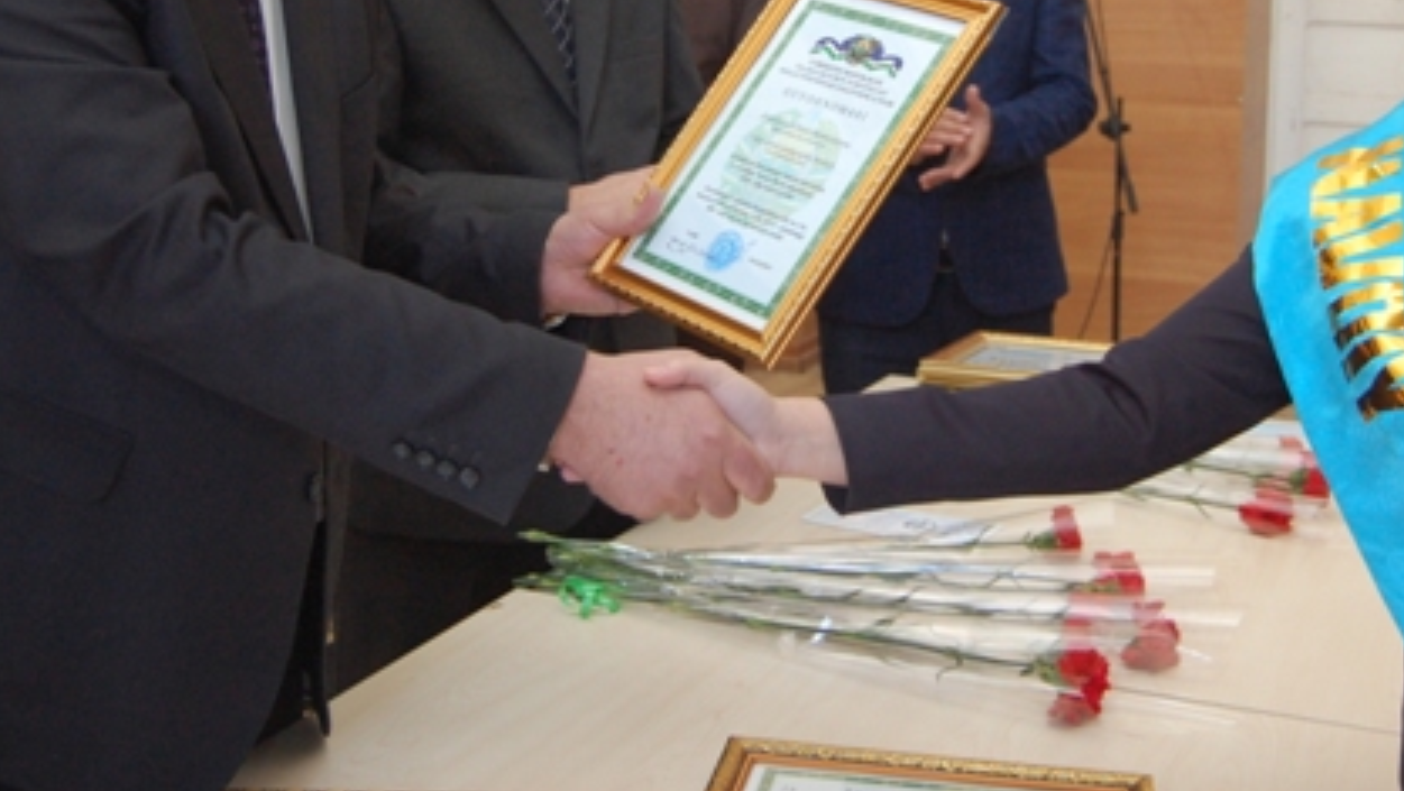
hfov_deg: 39.1
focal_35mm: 53
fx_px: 1974
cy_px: 77
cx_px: 805
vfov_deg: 22.1
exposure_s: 1/60
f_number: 4
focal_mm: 22
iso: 1000
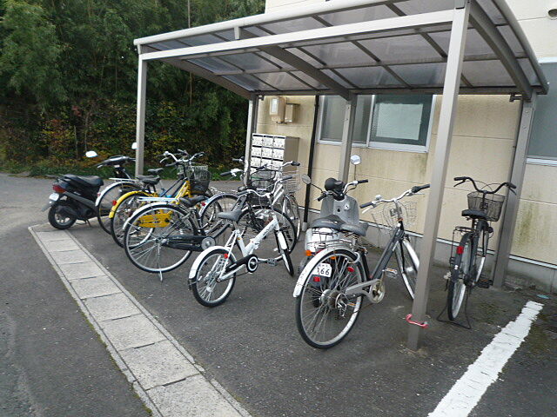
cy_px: 208
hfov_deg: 69.4
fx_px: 402
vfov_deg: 54.9
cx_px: 278
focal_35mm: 25
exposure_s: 1/200
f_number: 2.8
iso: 200
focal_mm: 4.4
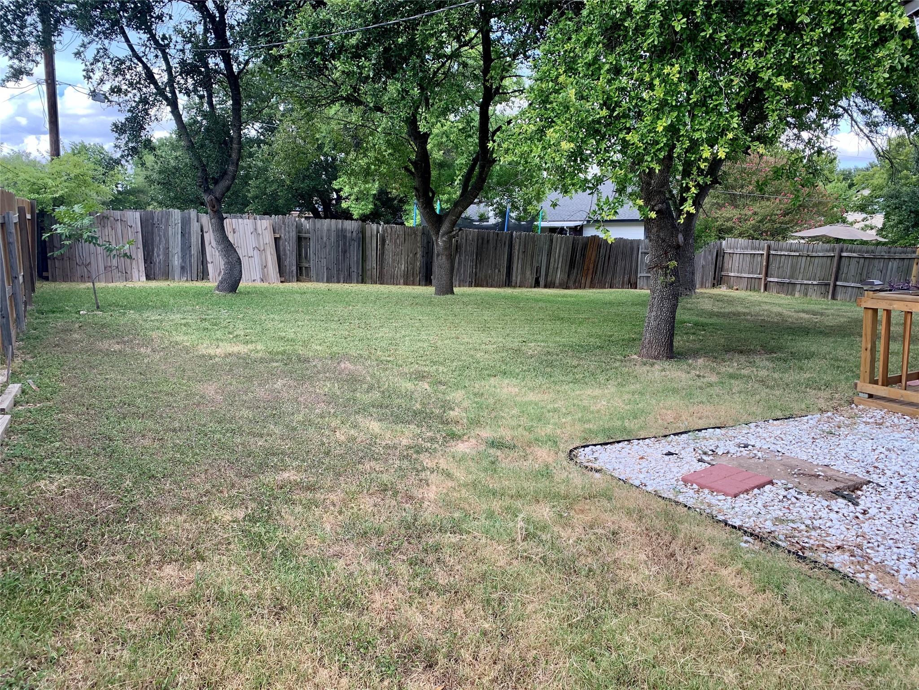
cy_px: 345
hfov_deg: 67.3
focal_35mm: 26
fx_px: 690
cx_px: 460
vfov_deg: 53.1
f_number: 1.8
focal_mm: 4.25
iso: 25
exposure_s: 1/308
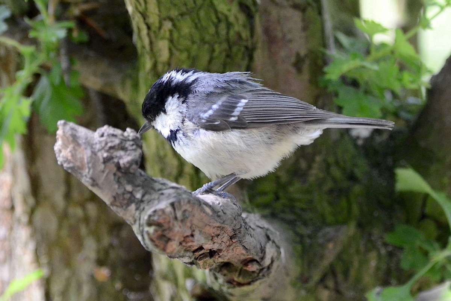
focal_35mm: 405
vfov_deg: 3.4
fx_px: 5073
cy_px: 150
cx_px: 226
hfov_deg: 5.1
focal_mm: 270
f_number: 5.6
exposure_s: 1/125
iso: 2000
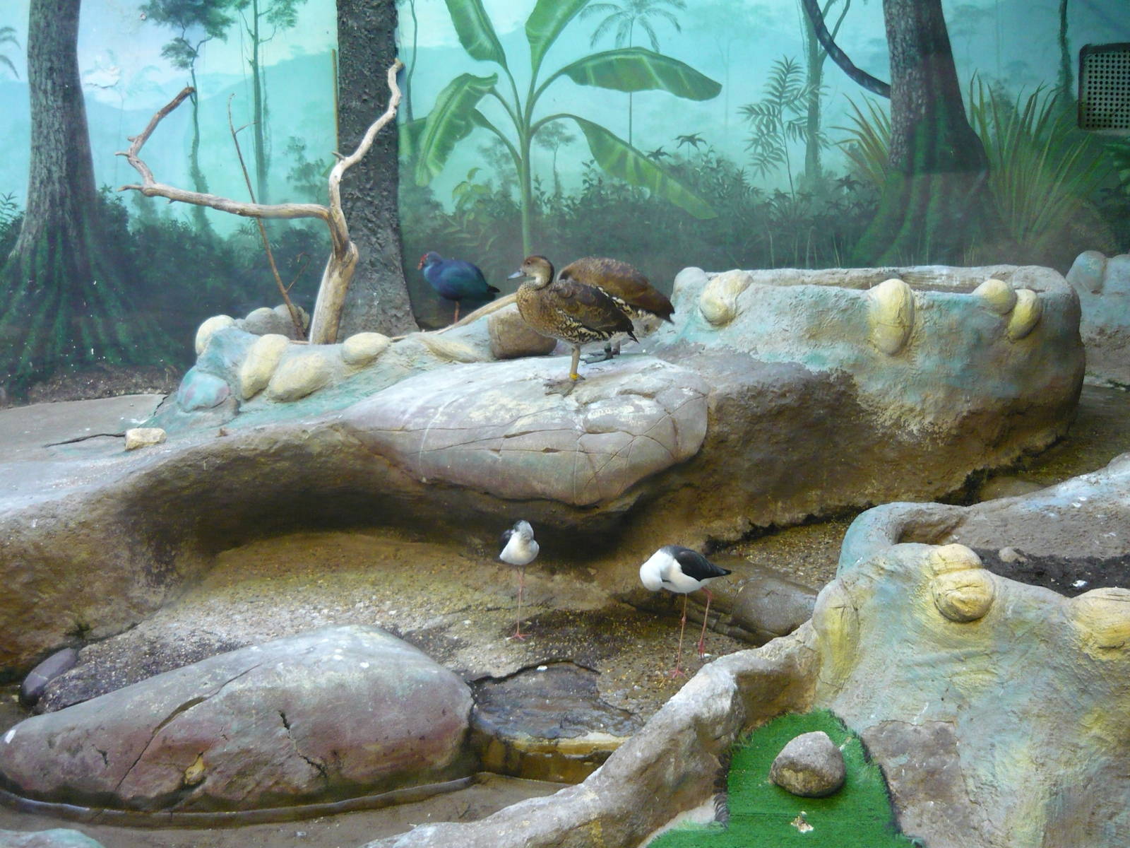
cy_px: 424
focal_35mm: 33
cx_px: 565
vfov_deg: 42.9
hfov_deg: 55.4
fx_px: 1077
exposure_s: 1/25
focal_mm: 5.5
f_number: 2.8
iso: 400
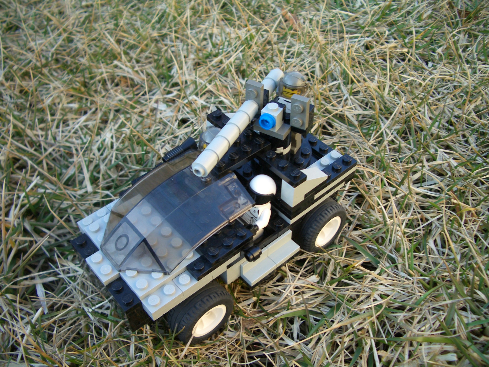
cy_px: 184
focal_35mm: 35
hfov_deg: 52.6
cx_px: 244
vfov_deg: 40.7
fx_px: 494
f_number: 2.6
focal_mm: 5.8
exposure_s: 1/80
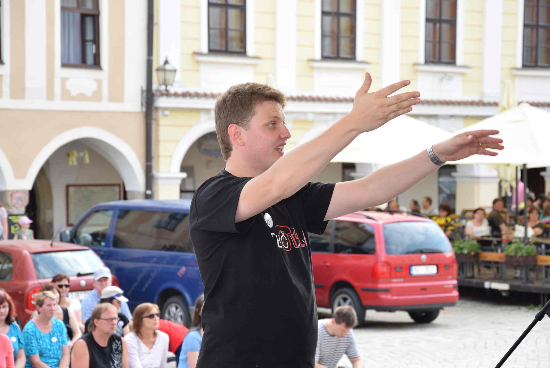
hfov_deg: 18.2
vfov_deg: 12.2
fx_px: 1720
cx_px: 275
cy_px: 184
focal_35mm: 112
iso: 400
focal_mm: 75
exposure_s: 1/200
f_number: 6.3
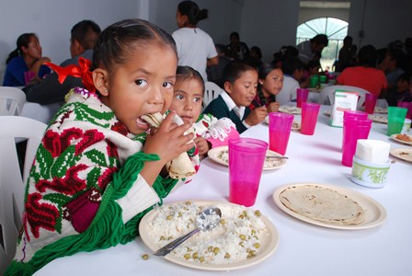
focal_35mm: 27
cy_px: 138
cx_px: 206
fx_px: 309
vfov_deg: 48.1
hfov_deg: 67.3
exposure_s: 1/100
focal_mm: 18
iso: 250
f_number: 5
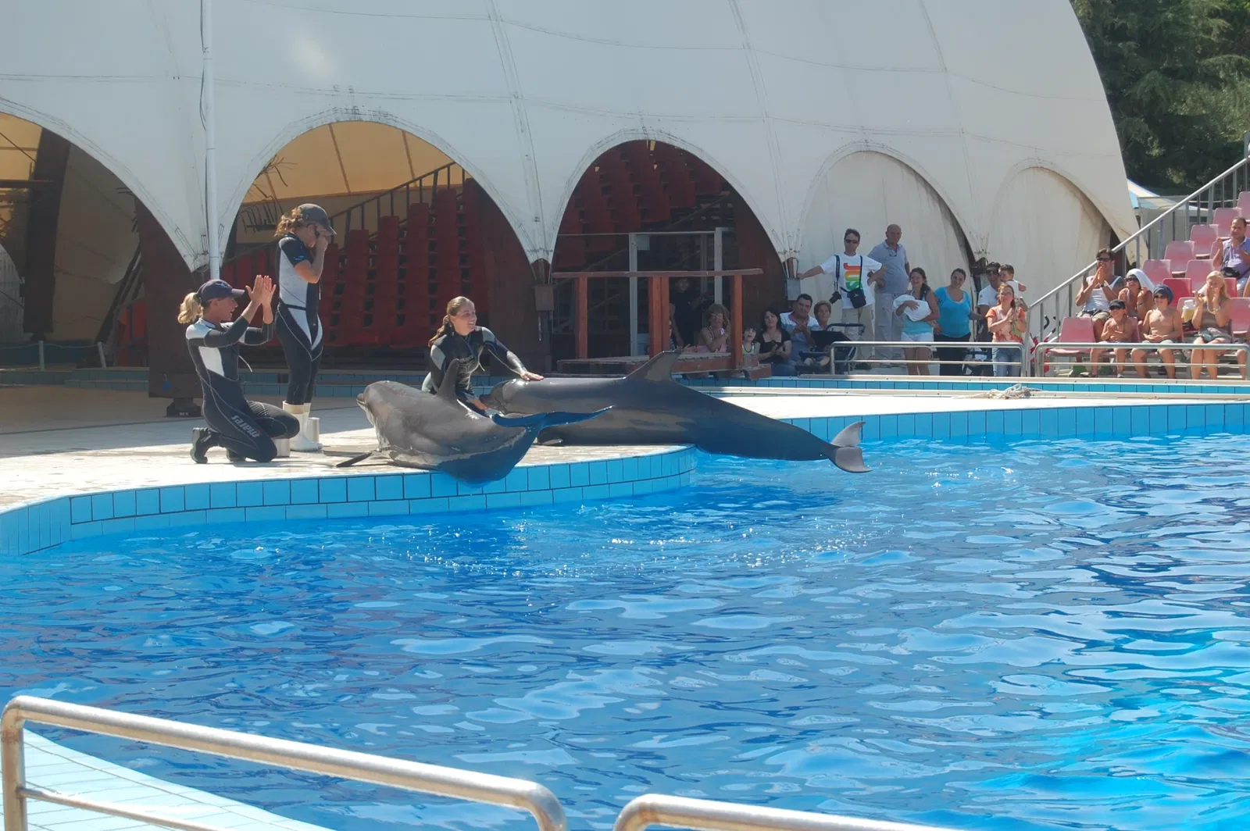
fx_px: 2862
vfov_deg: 16.5
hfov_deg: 24.6
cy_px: 416
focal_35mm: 82
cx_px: 625
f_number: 8
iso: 200
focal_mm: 55
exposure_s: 1/250
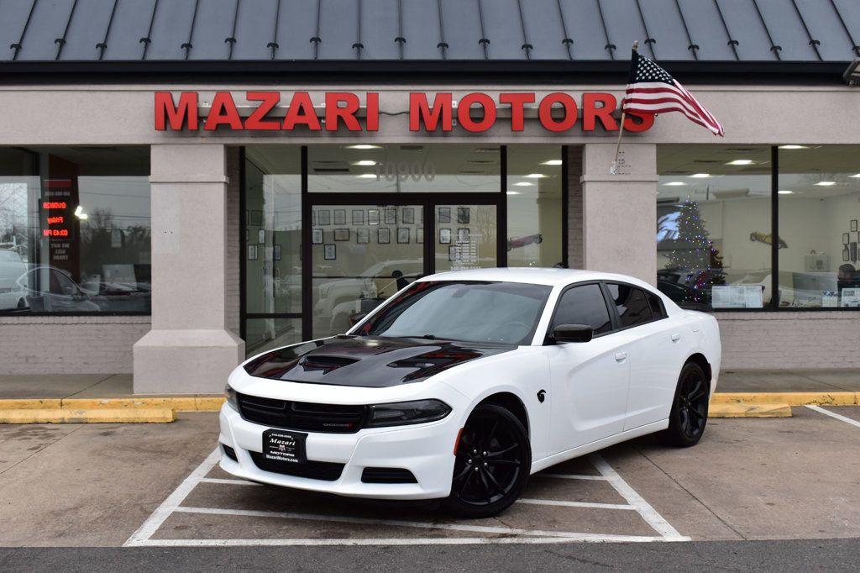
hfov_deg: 41.1
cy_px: 286
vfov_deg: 28.1
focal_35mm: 48
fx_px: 1146
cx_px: 430
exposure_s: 1/80
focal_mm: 32
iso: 400
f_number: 8
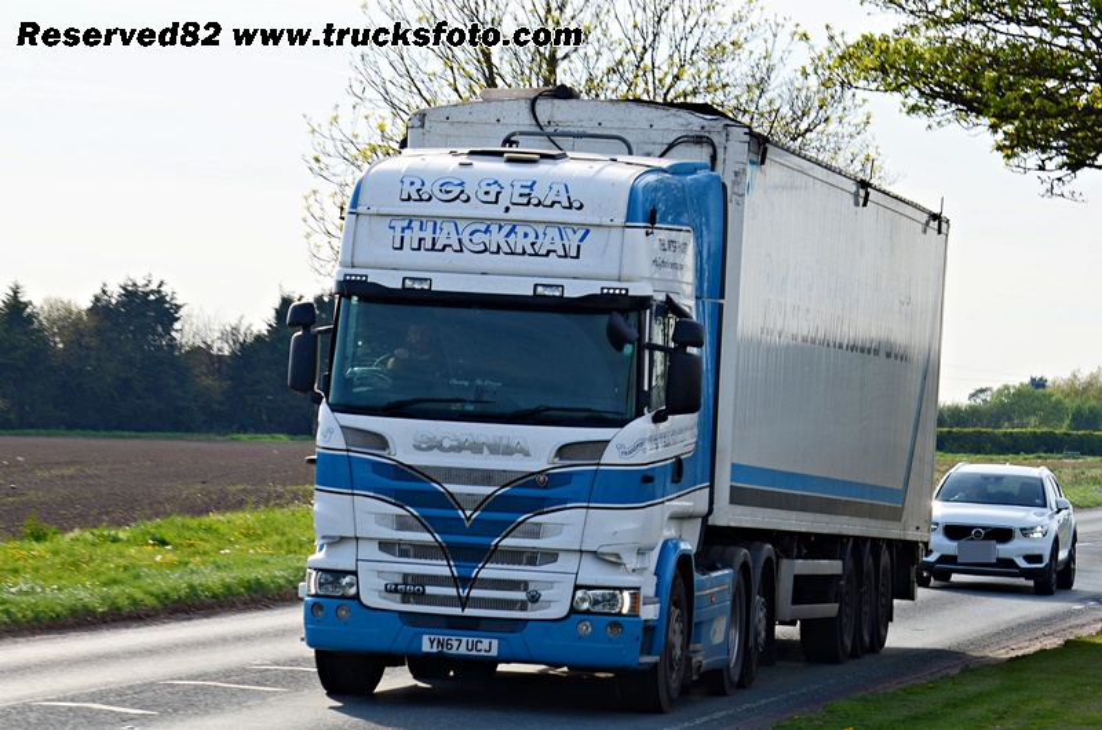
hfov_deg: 13.1
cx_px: 551
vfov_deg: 8.7
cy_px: 365
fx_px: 4812
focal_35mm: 158
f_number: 8
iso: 100
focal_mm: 105
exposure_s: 1/200
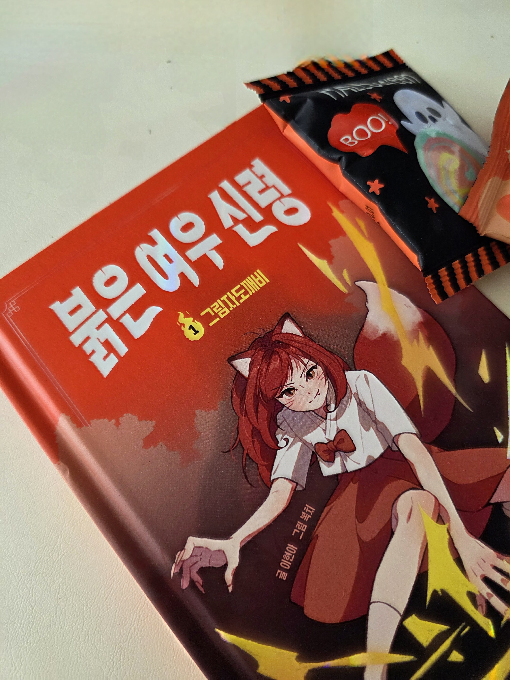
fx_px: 452
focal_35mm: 23
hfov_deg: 58.9
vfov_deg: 73.9
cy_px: 340
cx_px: 255
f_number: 1.7
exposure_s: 1/120
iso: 200
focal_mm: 6.3
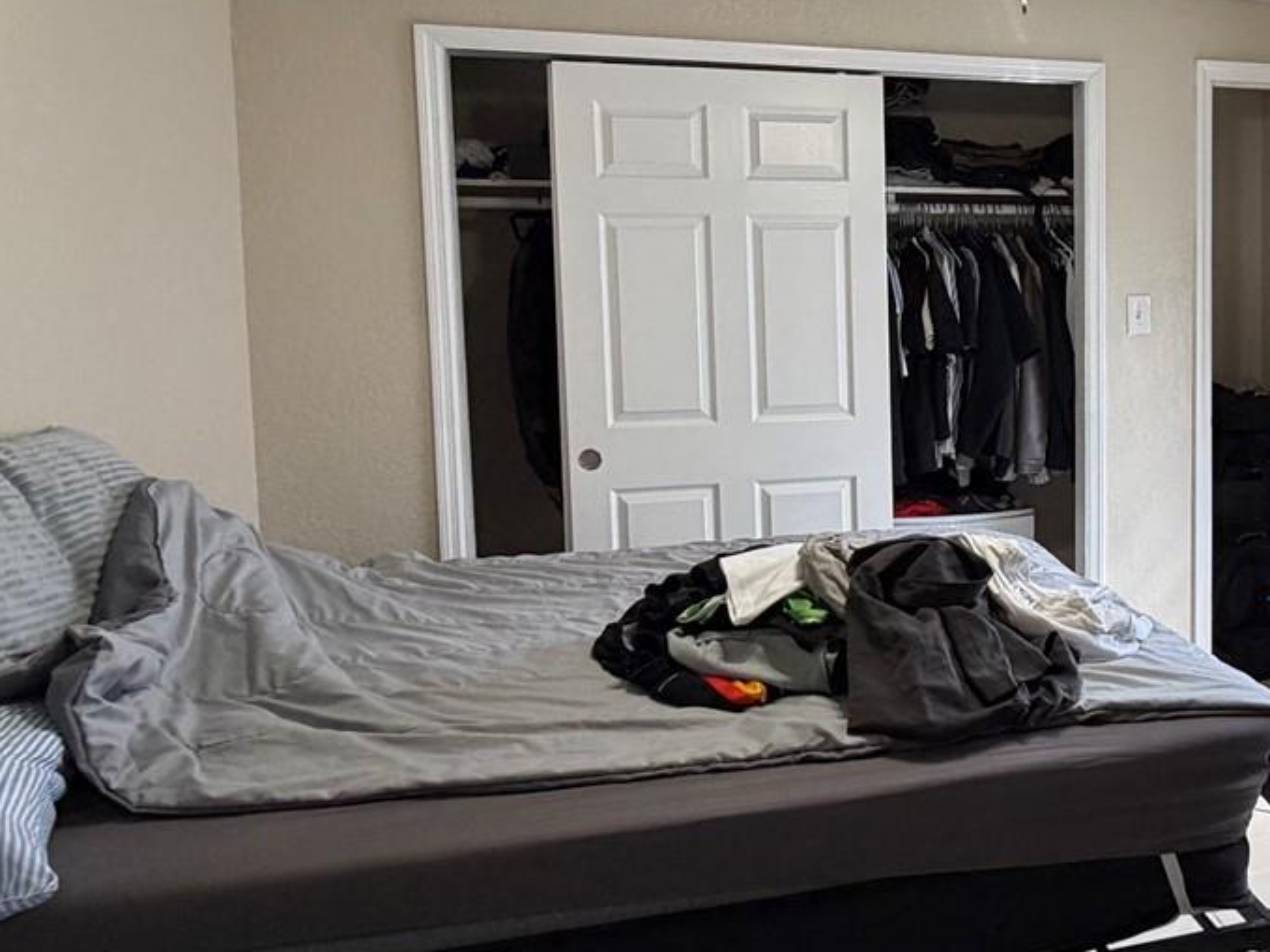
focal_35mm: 33
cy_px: 383
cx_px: 1075
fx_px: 1210
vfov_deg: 42.7
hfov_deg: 50.7
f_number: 2.2
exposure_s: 1/110
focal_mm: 2.22
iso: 320
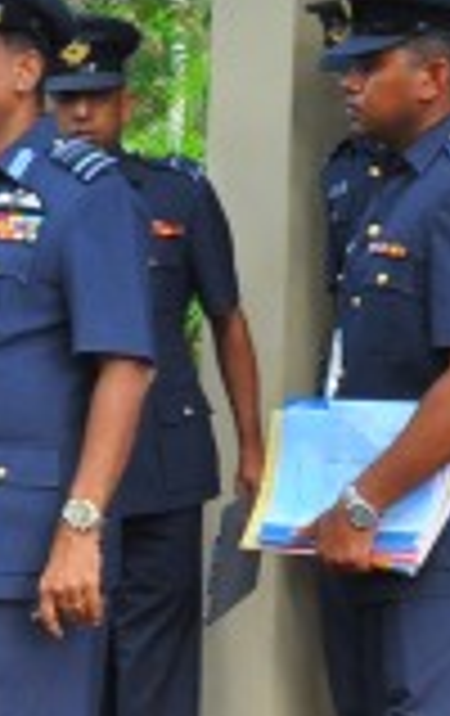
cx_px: 184
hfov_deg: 9.5
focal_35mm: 138
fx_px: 2696
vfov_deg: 15.1
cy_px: 495
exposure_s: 1/160
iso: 640
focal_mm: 24
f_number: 8
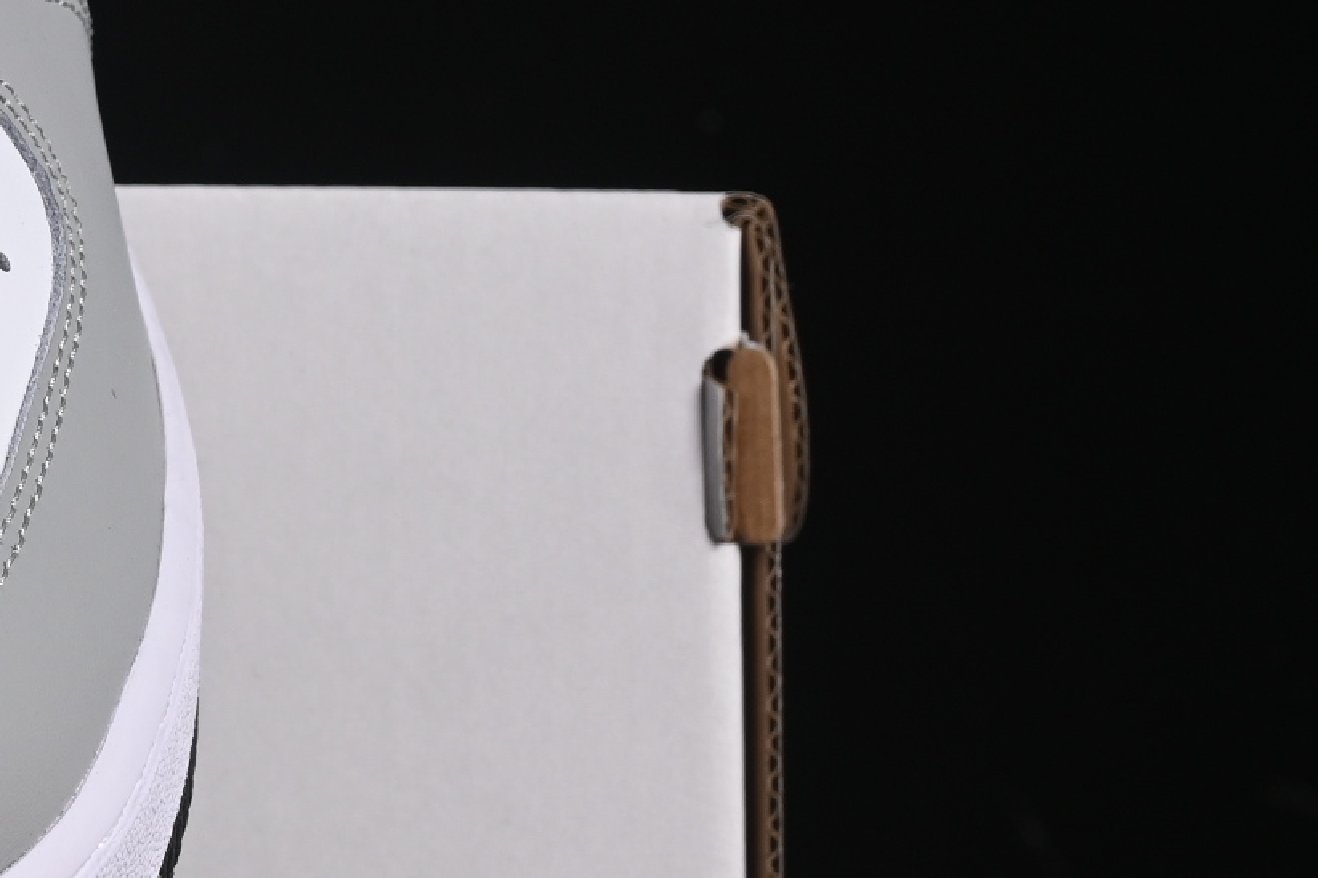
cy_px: 252
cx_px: -843
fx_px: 9298
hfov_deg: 7.9
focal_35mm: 254
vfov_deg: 5.4
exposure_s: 1/80
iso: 160
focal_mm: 50
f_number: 8
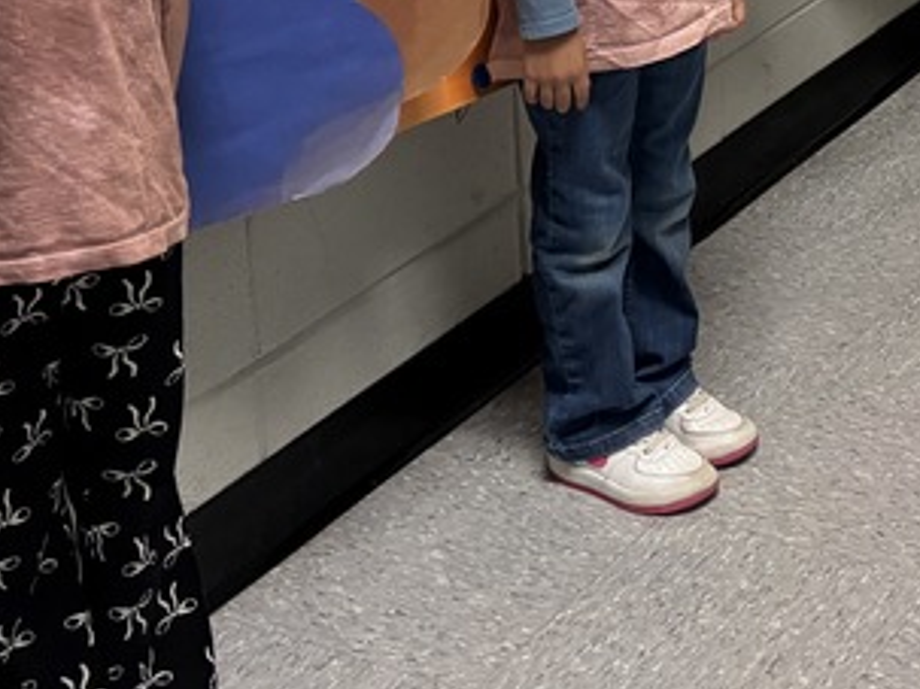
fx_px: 2338
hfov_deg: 21.0
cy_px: -410
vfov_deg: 15.2
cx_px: 1054
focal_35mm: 88
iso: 160
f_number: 1.6
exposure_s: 1/60
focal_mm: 5.96
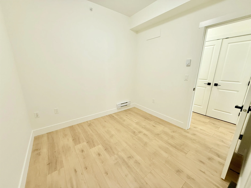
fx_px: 102
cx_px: 126
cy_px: 94
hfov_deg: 102.1
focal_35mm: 14
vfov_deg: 85.7
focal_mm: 2.22
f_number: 2.2
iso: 250
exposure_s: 1/60
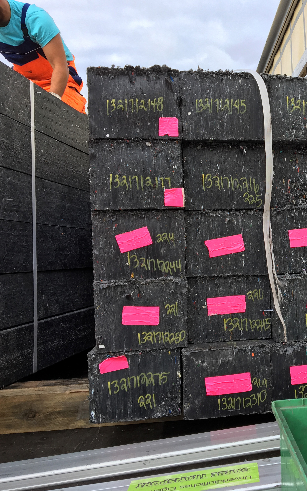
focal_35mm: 42
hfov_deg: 28.7
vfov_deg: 47.2
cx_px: 305
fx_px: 562
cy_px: 242
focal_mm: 4.15
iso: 25
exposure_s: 1/466
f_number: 2.2
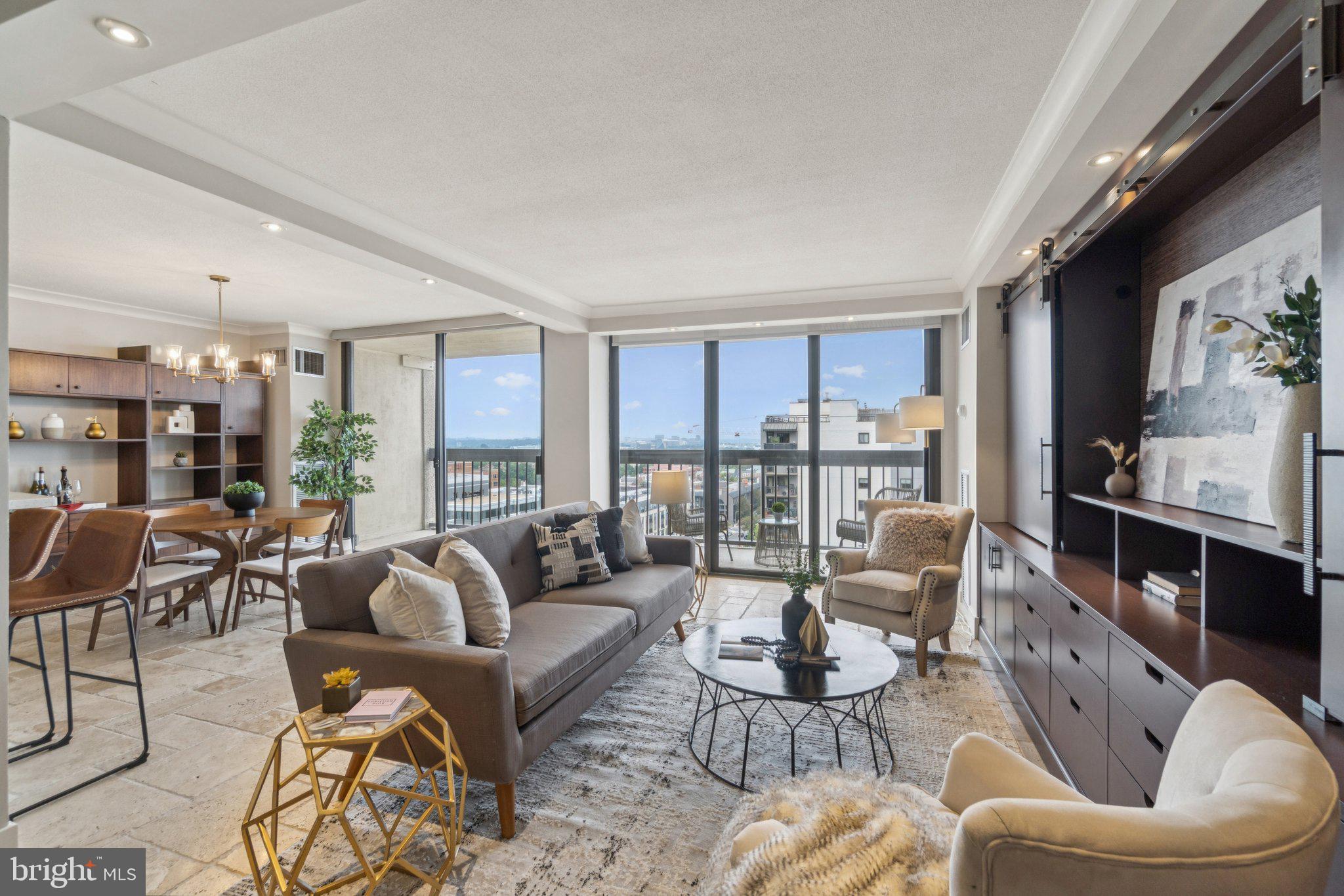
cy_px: 448
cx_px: 672
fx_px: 560
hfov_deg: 100.4
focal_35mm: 15
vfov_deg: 77.3
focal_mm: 10
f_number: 7.1
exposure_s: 1/40
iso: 200
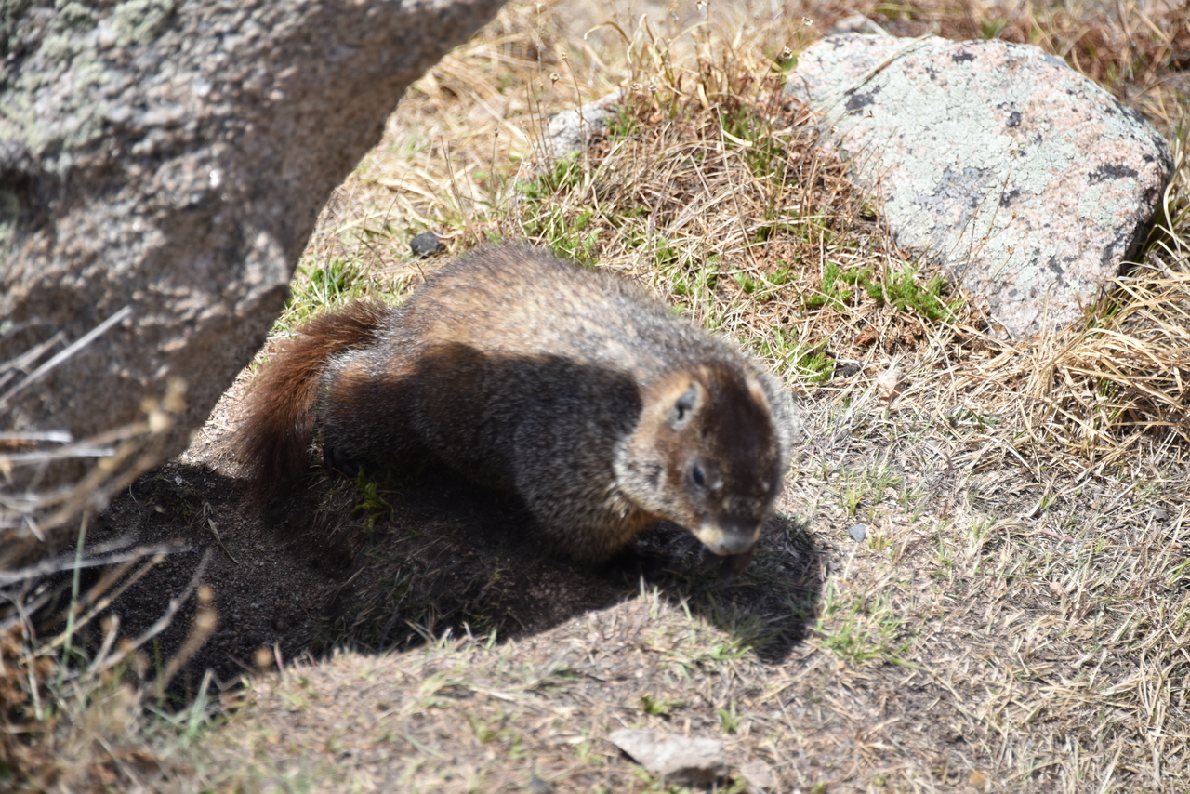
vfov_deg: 4.6
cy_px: 397
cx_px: 595
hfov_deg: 6.9
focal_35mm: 300
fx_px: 9918
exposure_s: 1/640
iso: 320
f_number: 5.6
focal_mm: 300
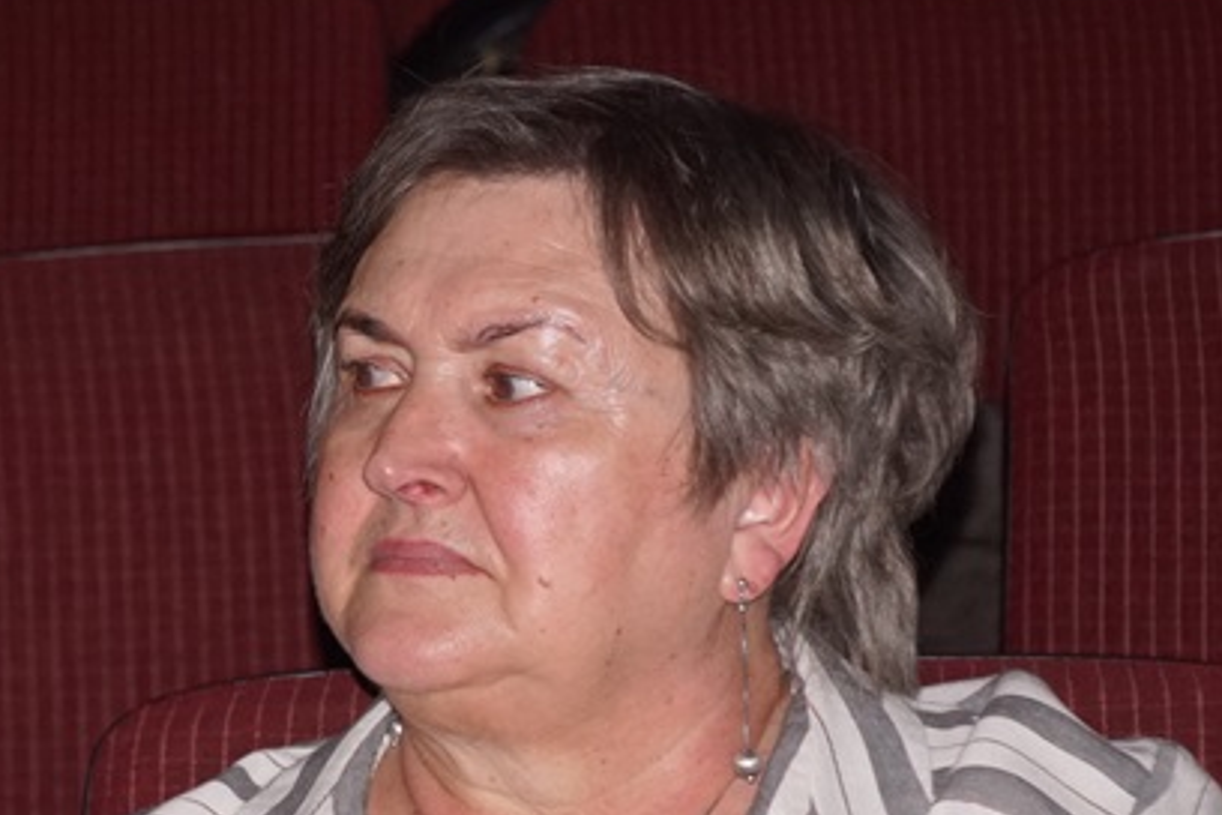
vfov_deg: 4.7
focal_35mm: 294
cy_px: 718
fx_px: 9979
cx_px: 18
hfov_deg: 7.0
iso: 1000
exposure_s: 1/60
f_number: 5.6
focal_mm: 80
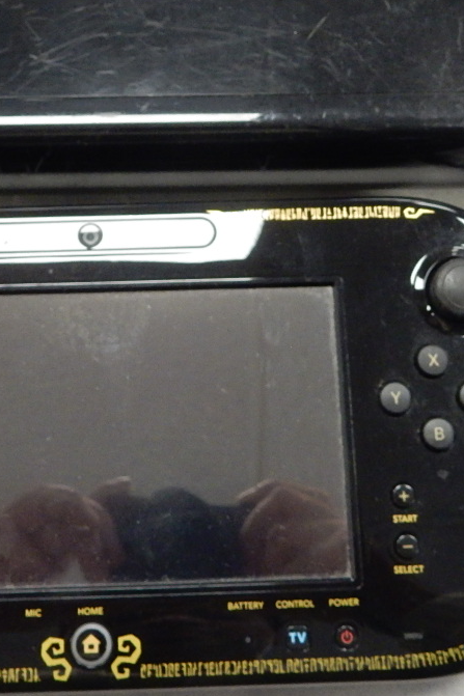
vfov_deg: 31.6
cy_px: 143
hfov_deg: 21.9
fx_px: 1199
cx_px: 194
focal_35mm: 62
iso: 280
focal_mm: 4.5
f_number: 3.7
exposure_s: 1/30
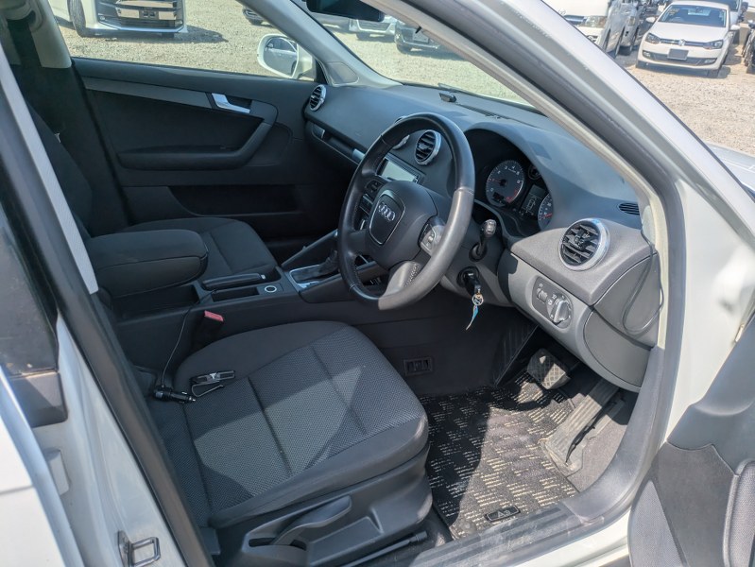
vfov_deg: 54.9
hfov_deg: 69.4
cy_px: 284
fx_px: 546
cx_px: 378
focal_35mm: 25
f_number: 1.89
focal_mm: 5.43
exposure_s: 1/2092
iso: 52
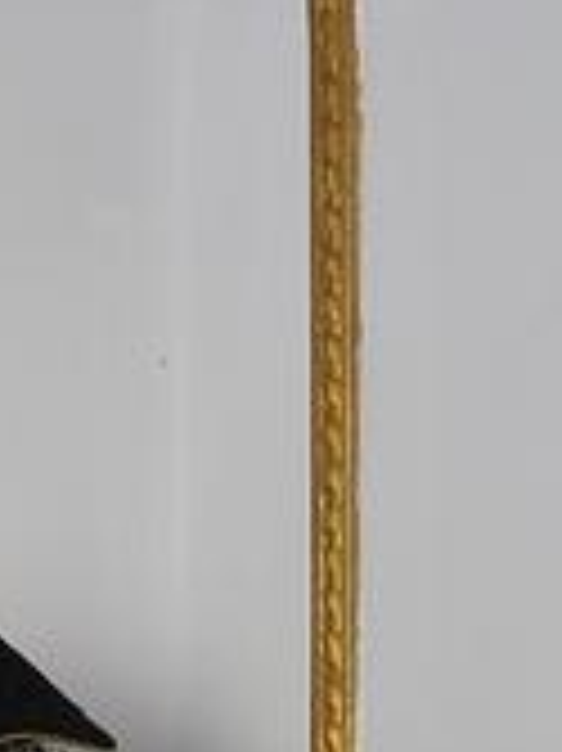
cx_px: -146
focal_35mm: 166
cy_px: 1707
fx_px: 3598
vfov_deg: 10.5
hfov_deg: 8.8
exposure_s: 1/125
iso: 800
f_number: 5
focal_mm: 36
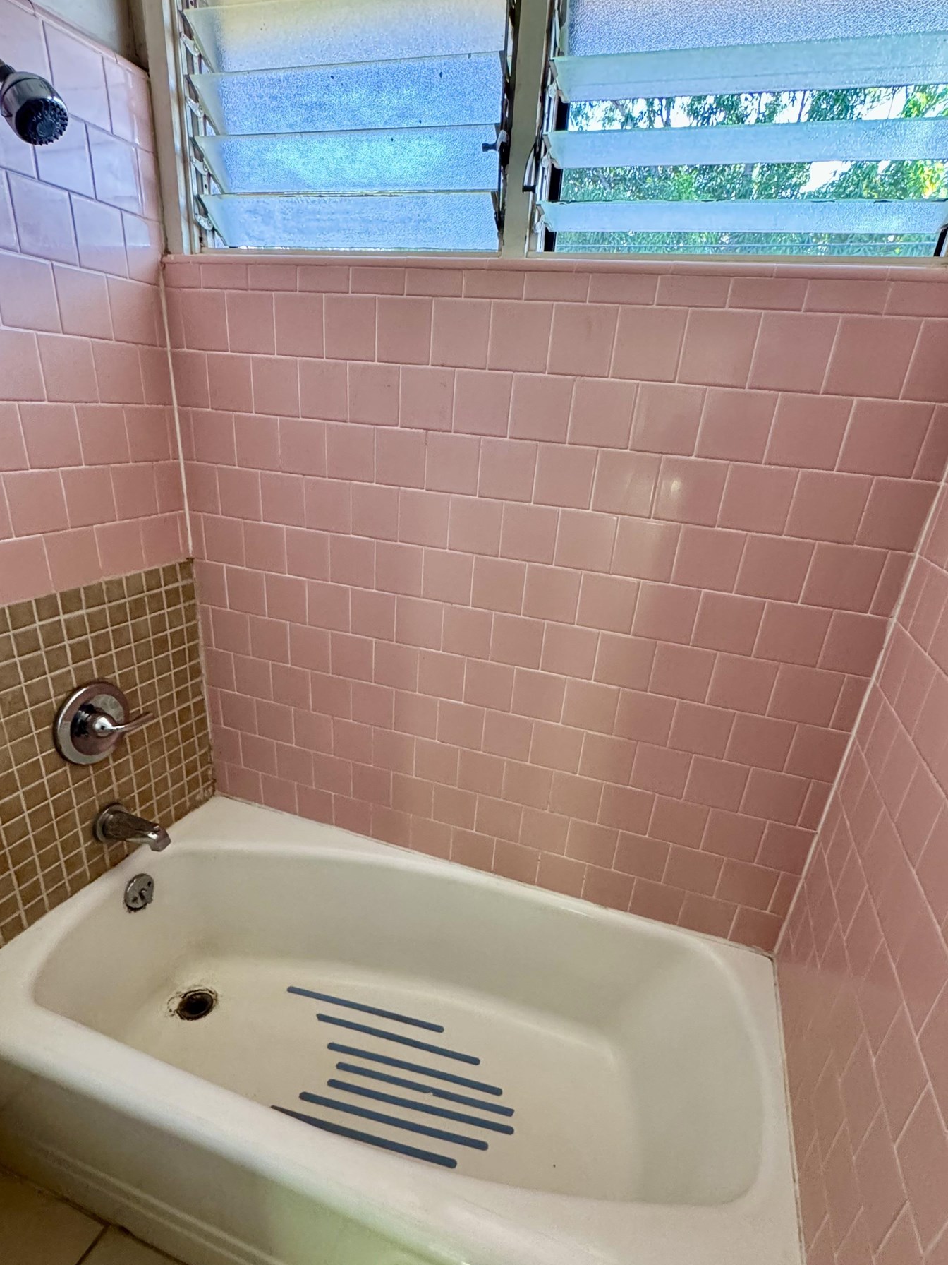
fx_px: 657
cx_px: 474
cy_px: 700
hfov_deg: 71.6
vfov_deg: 87.4
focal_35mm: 18
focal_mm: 2.22
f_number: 2.2
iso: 400
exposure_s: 1/60
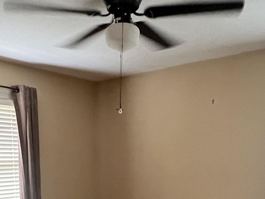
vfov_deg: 32.3
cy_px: 210
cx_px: 105
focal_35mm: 40
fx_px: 306
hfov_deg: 46.5
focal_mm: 1.57
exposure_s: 1/60
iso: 640
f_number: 1.8
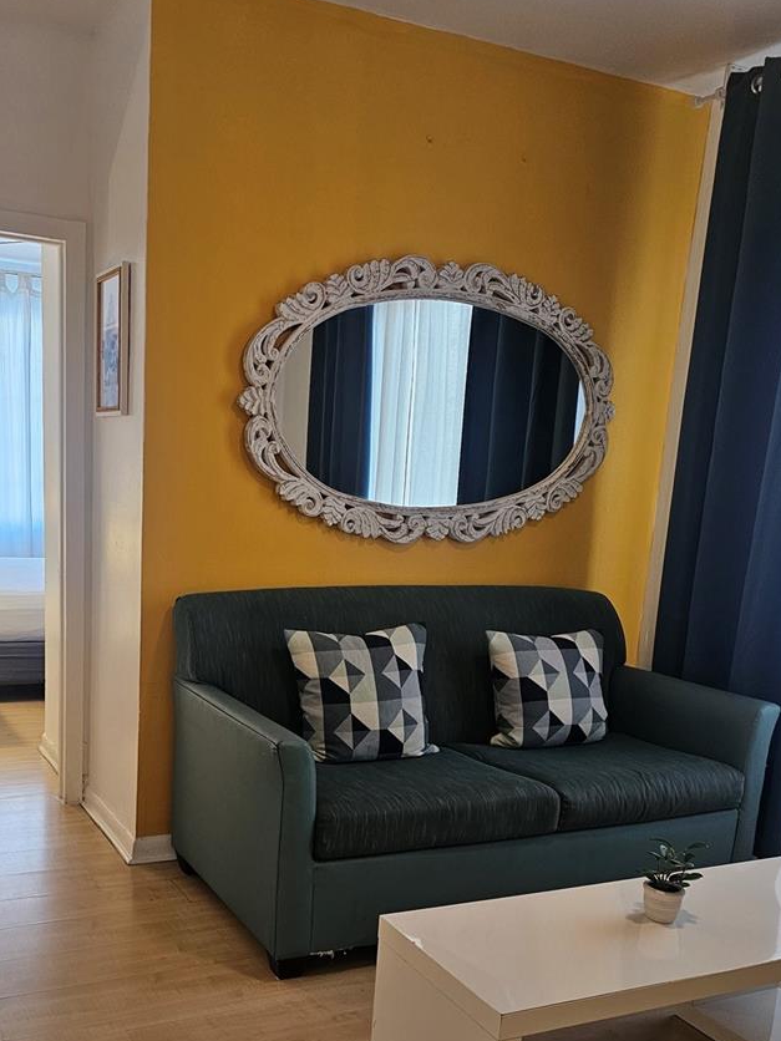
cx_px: 259
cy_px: 691
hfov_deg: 42.4
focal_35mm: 33
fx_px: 993
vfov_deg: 54.3
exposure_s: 1/120
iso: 320
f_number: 1.7
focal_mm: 6.3
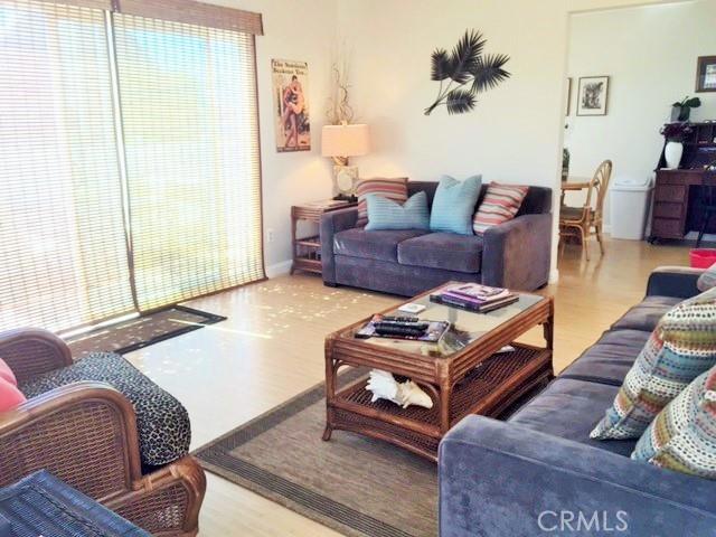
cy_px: 268
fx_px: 600
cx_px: 358
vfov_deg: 48.2
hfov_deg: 61.7
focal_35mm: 29
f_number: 2.2
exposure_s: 1/40
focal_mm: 4.15
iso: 40
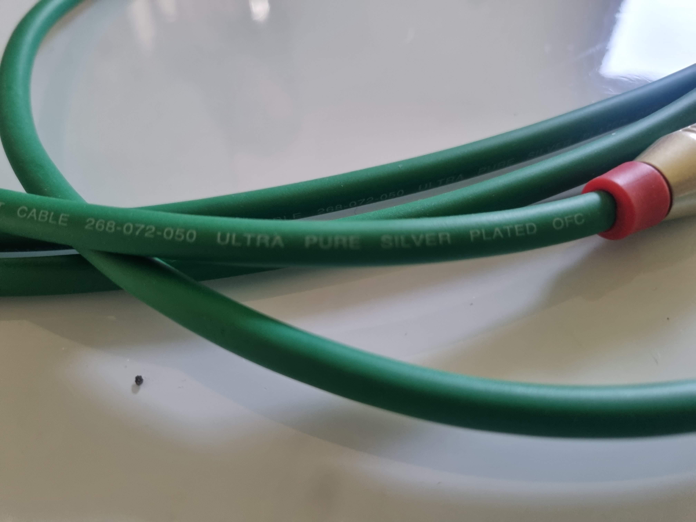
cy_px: 261
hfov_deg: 67.3
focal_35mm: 26
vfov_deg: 53.1
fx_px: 523
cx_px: 348
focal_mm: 5.4
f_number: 1.8
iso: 500
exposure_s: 1/50
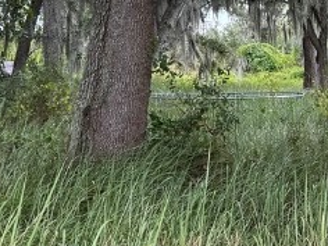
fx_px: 985
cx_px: 429
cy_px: 67
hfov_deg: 17.7
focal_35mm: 104
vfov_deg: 14.2
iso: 80
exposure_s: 1/331
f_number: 1.78
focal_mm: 6.76
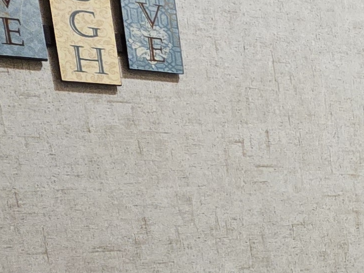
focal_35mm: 71
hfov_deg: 20.5
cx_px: 631
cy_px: 389
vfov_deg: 18.7
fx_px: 747
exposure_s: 1/60
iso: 320
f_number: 2.2
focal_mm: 2.2
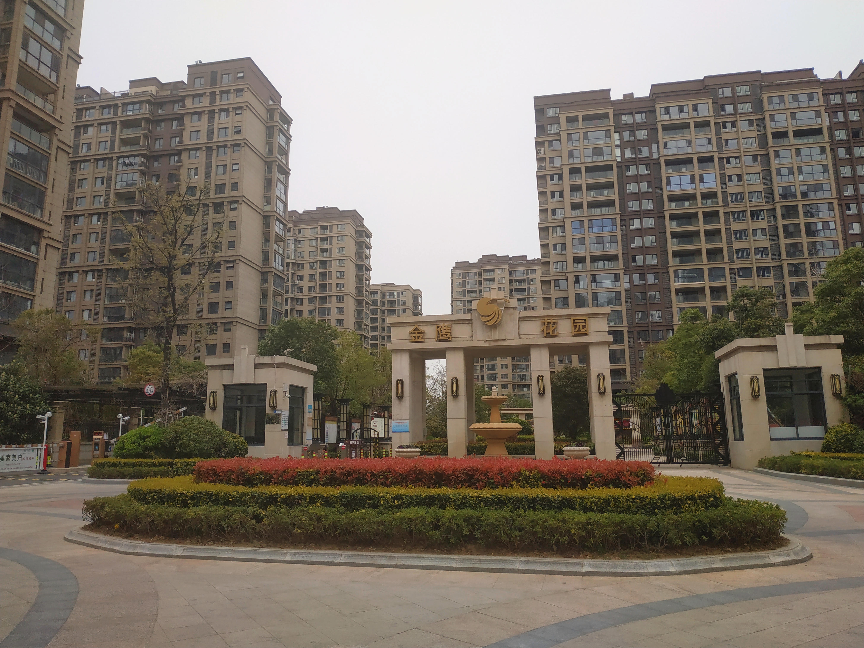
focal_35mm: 24
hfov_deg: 71.6
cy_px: 324
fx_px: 599
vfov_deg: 56.8
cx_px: 432
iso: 125
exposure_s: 1/2054
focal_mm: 3.94
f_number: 1.9
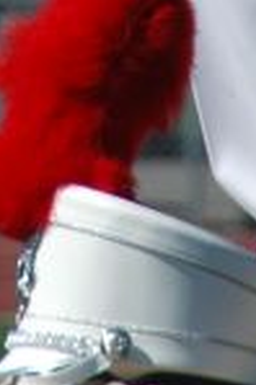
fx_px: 22044
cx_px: -78
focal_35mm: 2062
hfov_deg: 0.7
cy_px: -708
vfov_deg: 1.0
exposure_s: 1/800
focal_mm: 200
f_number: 7.1
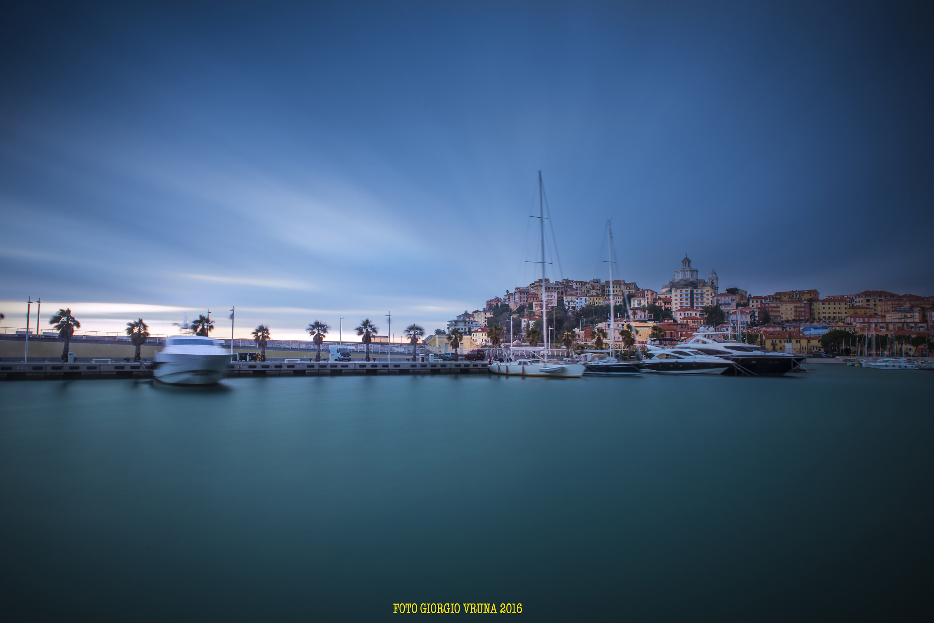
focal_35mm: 24
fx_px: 623
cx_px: 467
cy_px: 312
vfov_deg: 53.2
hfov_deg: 73.7
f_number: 16
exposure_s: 302
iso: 100
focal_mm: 24
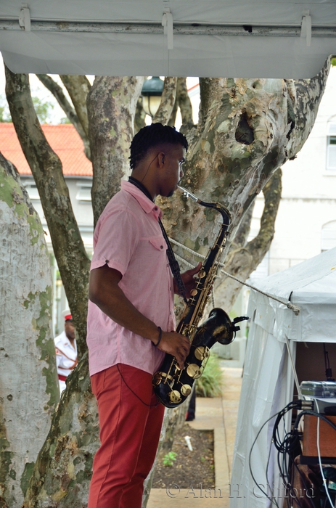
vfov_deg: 19.5
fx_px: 1478
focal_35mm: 105
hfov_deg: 13.0
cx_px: 168
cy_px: 254
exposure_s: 1/160
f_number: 5
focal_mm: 70
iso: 250
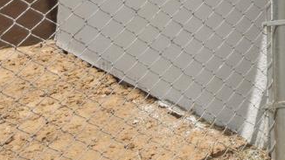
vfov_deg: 12.9
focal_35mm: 85
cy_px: -132
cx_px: 514
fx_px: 639
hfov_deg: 19.1
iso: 100
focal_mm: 11.7
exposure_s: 1/320
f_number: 8
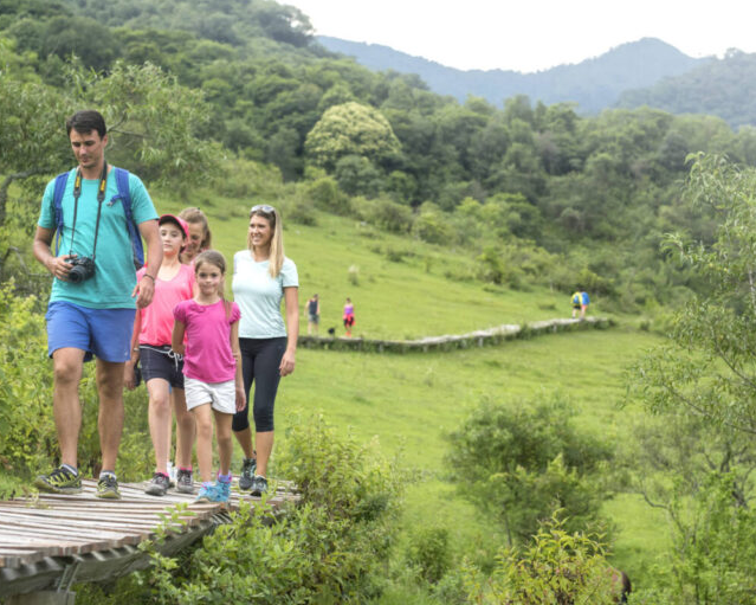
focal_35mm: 96
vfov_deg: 16.0
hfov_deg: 20.0
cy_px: 302
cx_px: 370
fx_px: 2148
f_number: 5
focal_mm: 85
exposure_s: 1/640
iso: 1000
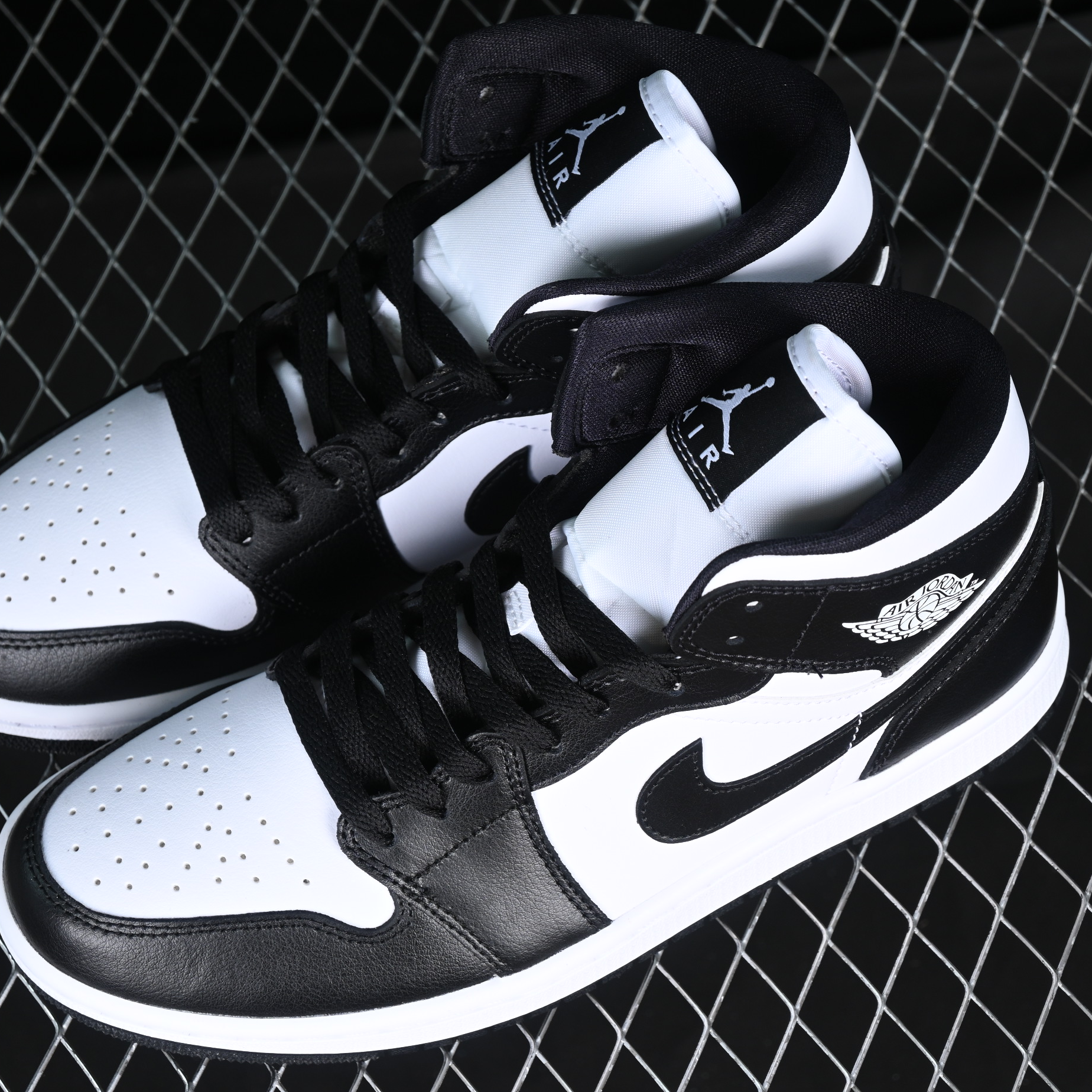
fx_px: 3426
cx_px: 512
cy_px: 548
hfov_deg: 18.1
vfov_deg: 18.1
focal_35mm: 96
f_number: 6.3
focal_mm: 50
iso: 160
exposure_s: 1/40
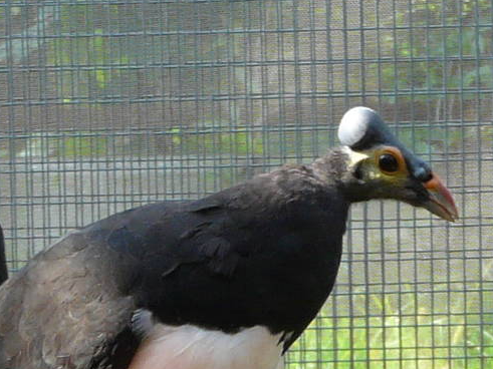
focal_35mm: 411
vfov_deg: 3.6
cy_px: 508
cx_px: 375
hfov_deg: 4.8
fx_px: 5852
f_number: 3.2
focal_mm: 12.9
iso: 100
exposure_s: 1/100
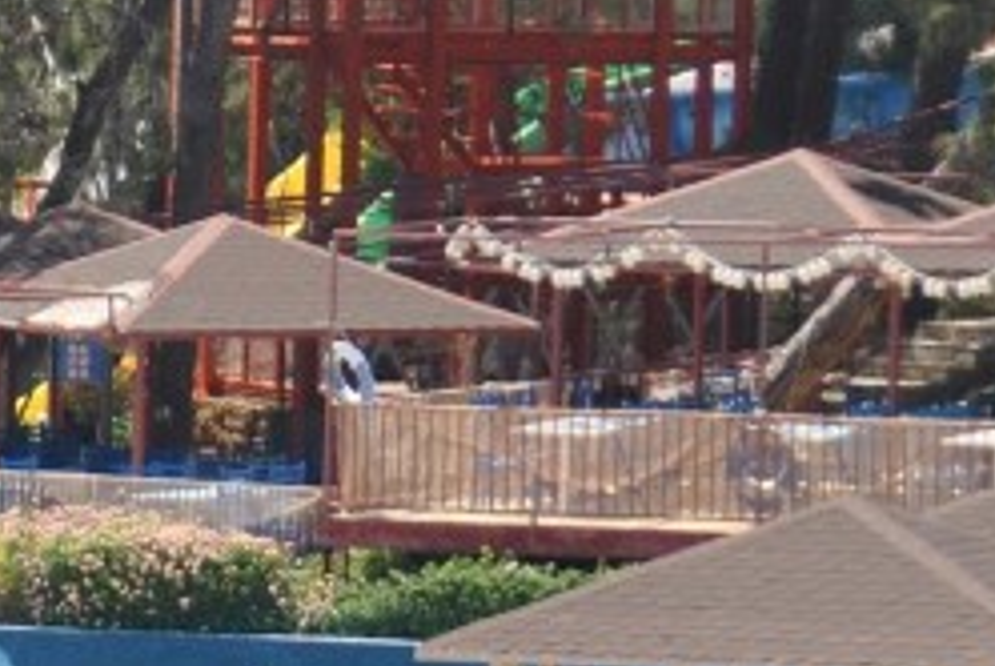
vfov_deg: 2.6
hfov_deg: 3.9
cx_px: -1085
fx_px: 14425
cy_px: 690
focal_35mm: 521
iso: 140
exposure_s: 1/500
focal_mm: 75
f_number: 5.6
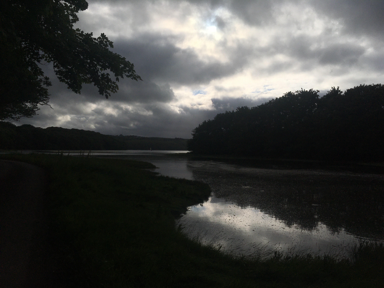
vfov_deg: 48.2
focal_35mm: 29
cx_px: 192
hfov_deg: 61.7
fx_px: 322
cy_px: 144
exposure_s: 1/12821
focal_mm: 4.15
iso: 25
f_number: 2.2
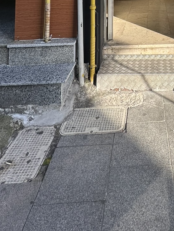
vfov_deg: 32.9
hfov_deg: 34.3
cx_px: 165
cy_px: -81
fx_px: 261
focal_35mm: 39
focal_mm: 2.22
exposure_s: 1/487
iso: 40
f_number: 2.2
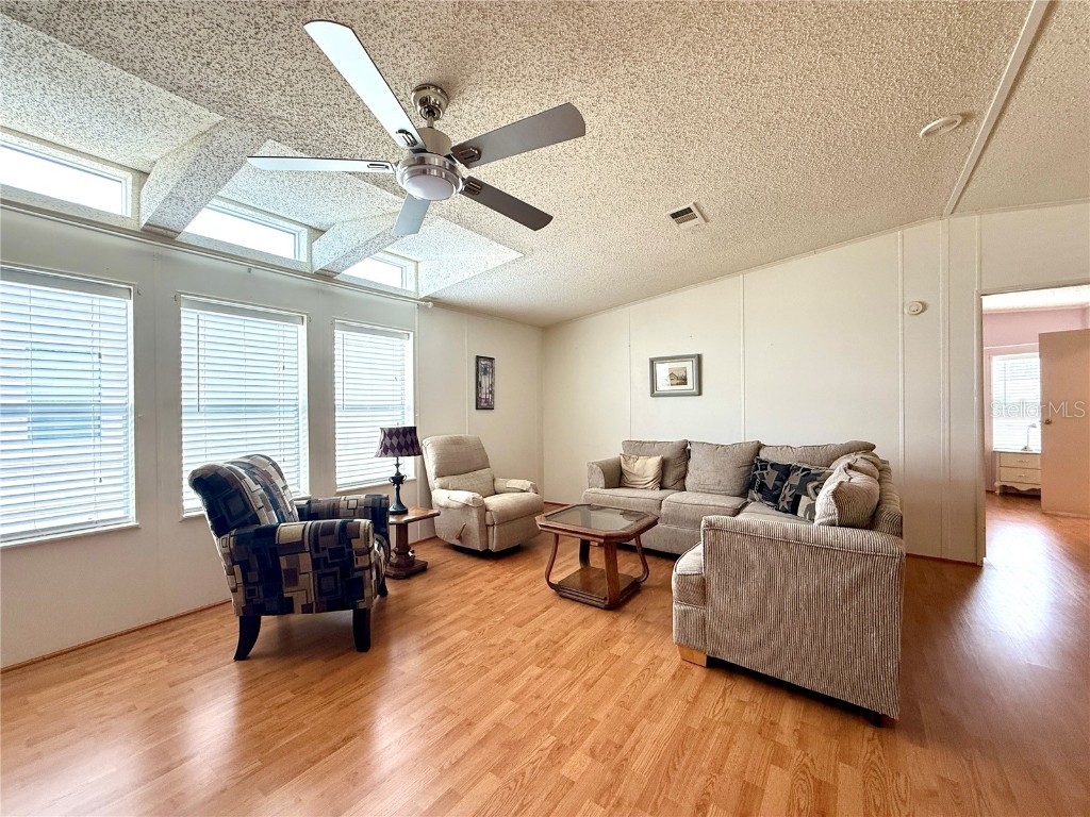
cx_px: 545
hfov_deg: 102.1
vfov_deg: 85.7
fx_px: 441
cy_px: 408
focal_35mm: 14
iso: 125
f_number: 2.2
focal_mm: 2.22
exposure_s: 1/120
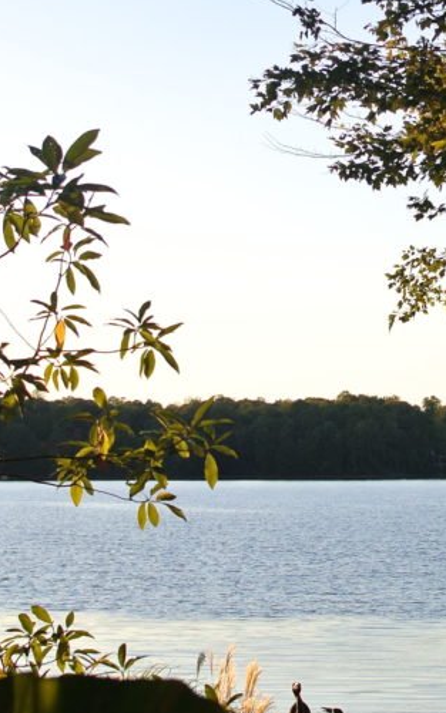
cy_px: 374
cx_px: 486
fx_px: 2334
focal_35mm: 120
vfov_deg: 17.4
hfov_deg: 10.8
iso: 100
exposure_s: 1/250
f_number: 4
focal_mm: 18.5
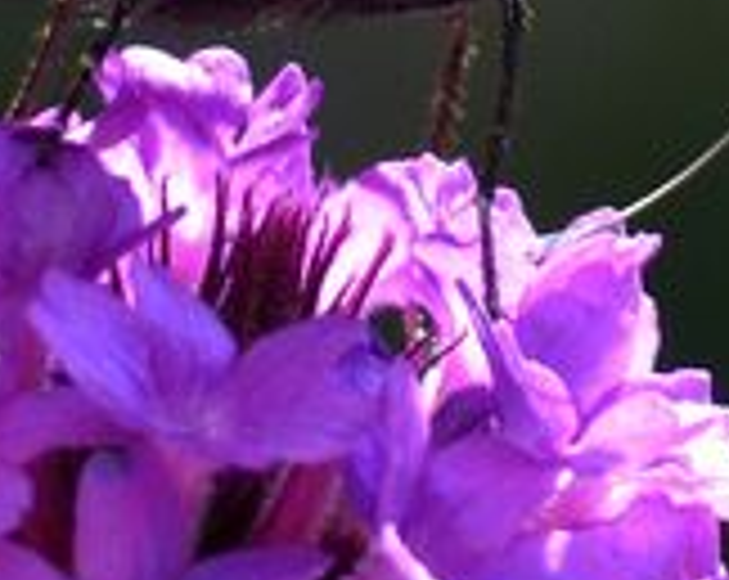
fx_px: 44861
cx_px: -576
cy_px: -90
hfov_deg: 0.9
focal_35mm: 2083
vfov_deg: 0.7
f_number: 11
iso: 500
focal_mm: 200
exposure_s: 1/200
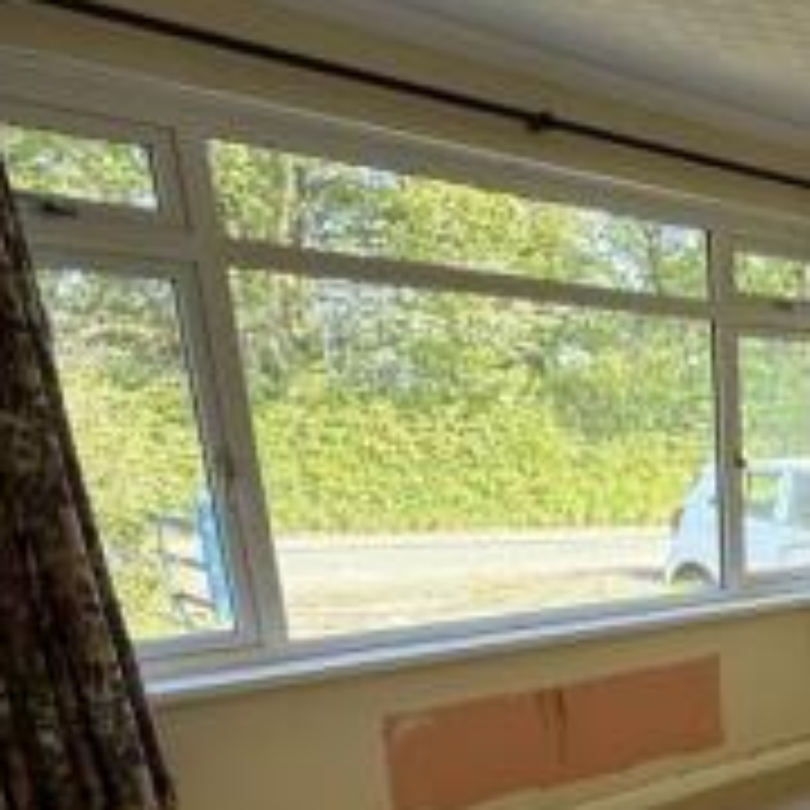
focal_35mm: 40
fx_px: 1059
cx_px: 988
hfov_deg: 33.5
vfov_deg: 38.7
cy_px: 740
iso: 80
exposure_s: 1/99
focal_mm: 2.22
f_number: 2.2
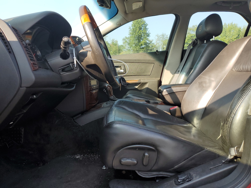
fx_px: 189
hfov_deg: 67.3
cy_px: 94
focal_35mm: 26
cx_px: 126
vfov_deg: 53.1
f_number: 1.5
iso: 50
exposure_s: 1/400
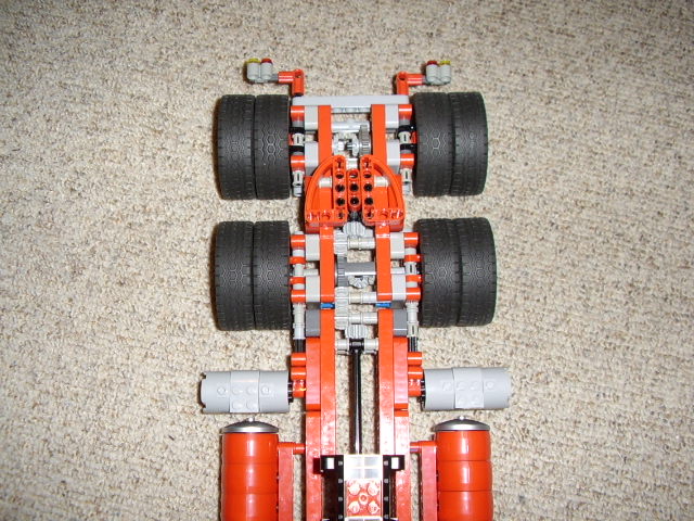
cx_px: 347
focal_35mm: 30
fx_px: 601
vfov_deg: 46.8
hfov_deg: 60.0
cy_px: 260
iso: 141
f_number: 2.9
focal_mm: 5.8
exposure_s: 1/30
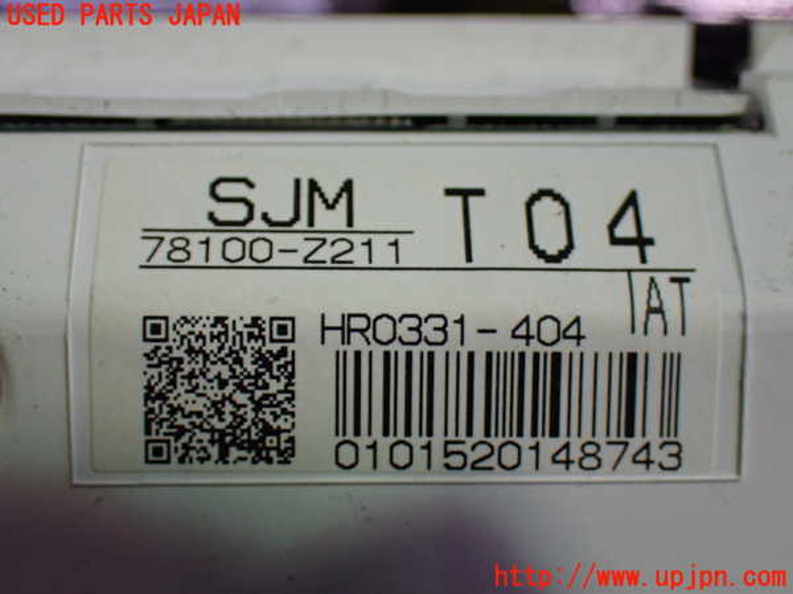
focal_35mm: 58
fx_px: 1329
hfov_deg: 33.2
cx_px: 396
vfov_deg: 25.2
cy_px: 297
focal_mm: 10.35
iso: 800
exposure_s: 1/200
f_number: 3.5
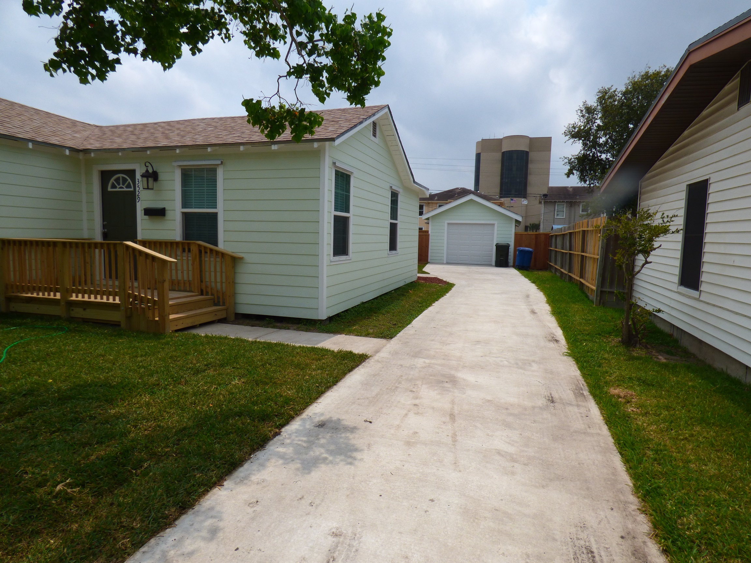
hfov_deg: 81.7
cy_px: 282
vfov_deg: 66.0
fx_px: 434
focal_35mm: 20
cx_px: 376
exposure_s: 1/1600
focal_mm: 3.58
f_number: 3.5
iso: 100
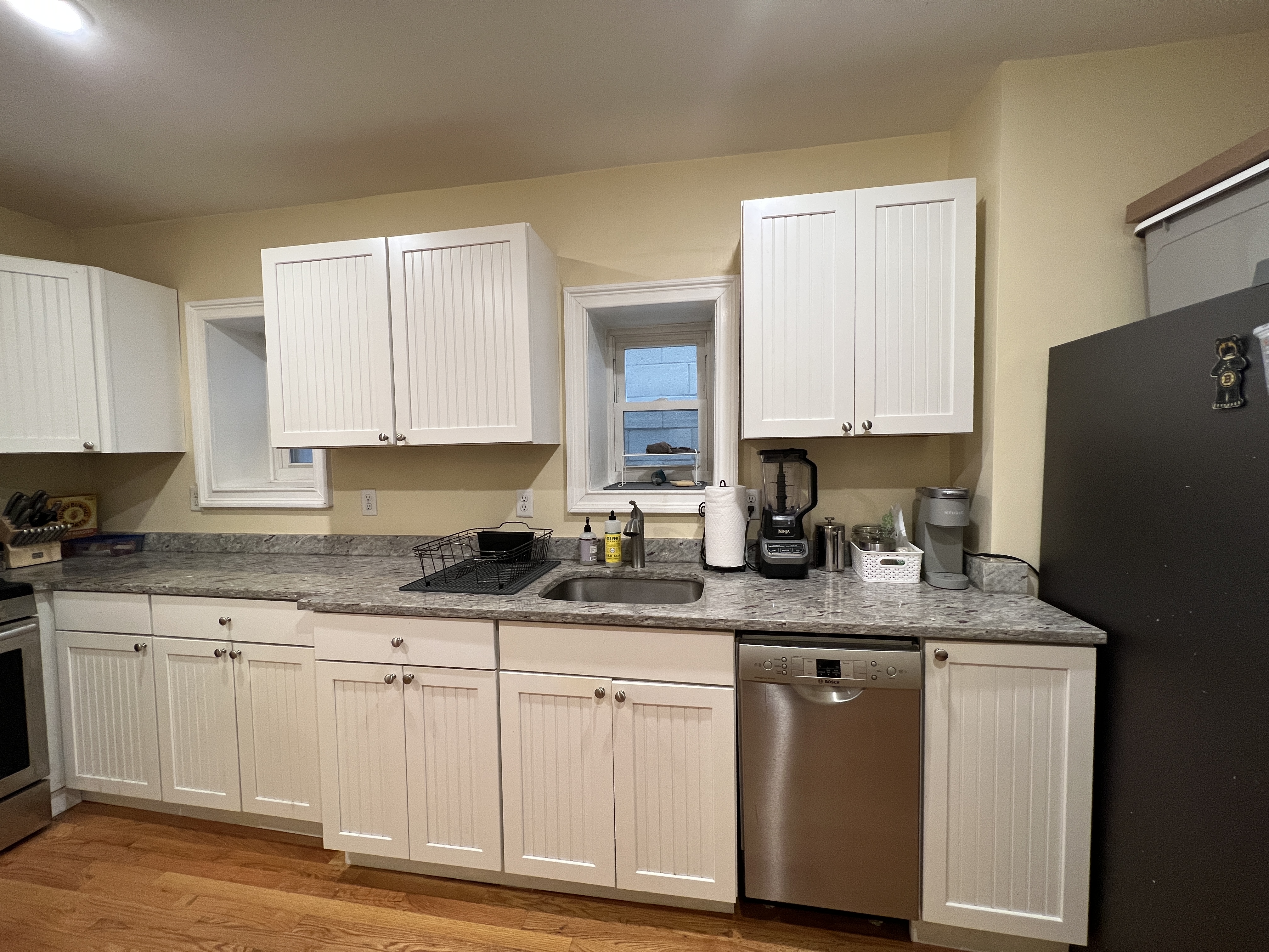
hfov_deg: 106.2
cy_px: 476
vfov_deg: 89.9
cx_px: 634
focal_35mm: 13
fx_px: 477
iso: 200
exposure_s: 1/60
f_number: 1.8
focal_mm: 1.57
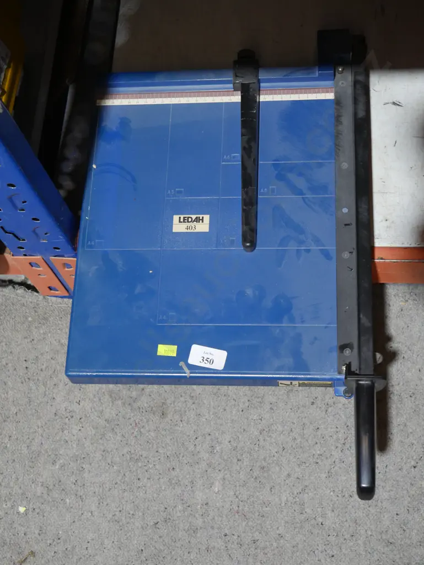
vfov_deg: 38.2
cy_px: 282
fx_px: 816
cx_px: 212
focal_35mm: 50
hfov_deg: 29.1
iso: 800
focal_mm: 25
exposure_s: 1/60
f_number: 5.3
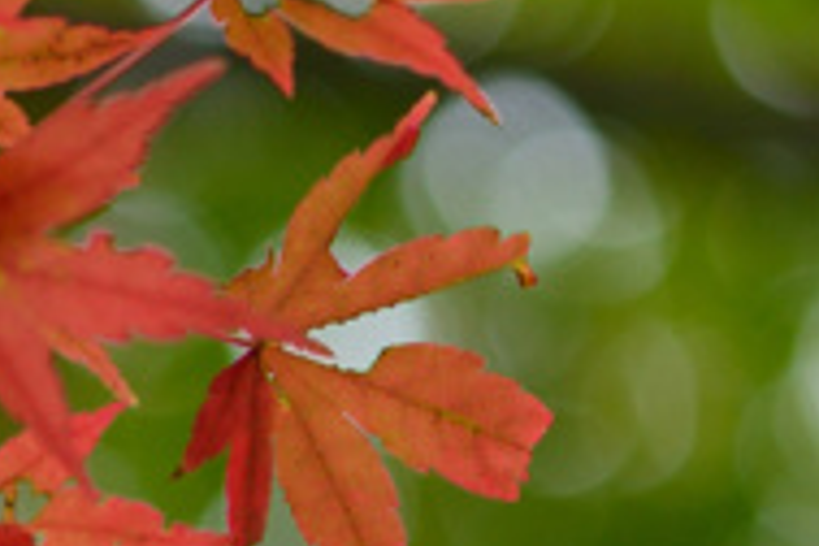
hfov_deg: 3.6
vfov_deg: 2.4
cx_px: -507
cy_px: 704
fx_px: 12921
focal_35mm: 568
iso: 280
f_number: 4
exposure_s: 1/250
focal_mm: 105
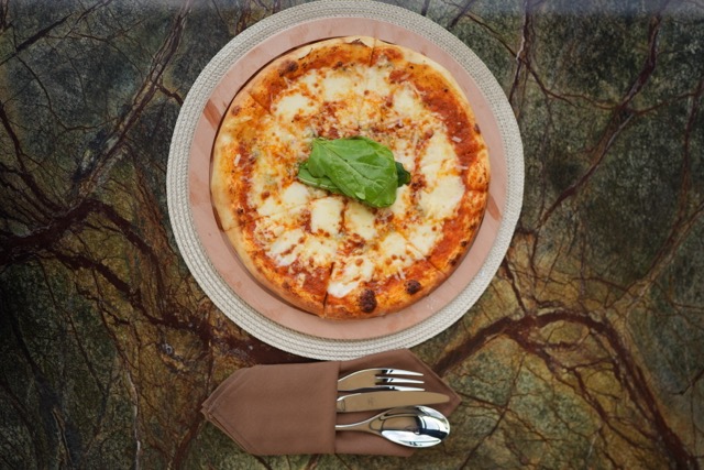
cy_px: 235
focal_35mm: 35
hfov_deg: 54.4
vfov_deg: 37.9
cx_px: 352
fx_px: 685
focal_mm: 35
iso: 200
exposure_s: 1/2000
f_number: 1.4
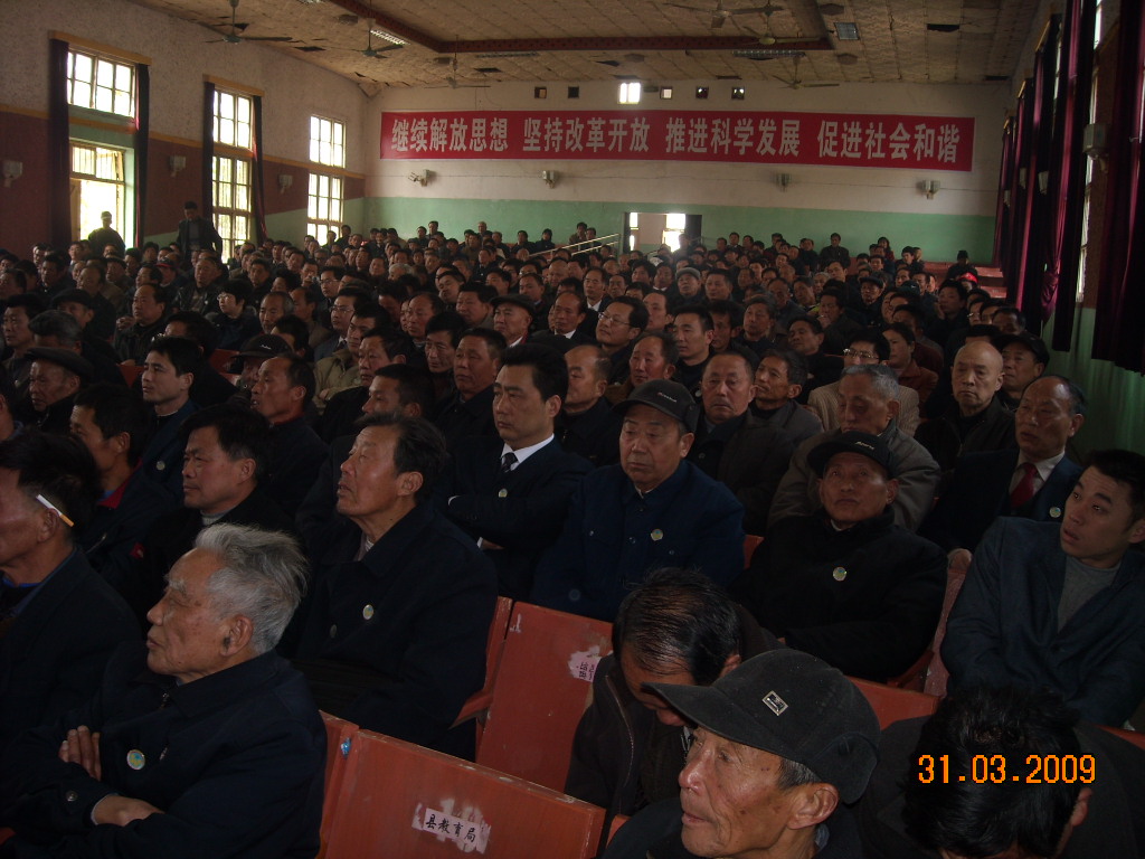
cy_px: 430
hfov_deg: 52.6
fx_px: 1158
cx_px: 572
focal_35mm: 35
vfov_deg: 40.7
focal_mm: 5.7
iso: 64
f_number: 2.8
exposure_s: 1/30
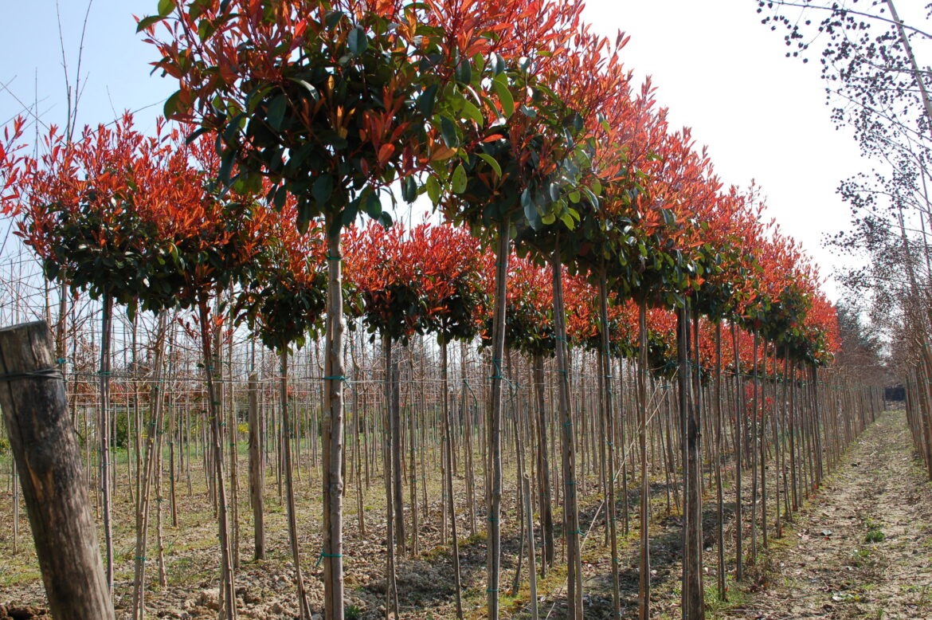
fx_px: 931
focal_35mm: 36
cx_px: 466
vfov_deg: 36.8
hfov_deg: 53.2
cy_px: 310
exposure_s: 1/250
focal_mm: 24
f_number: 8
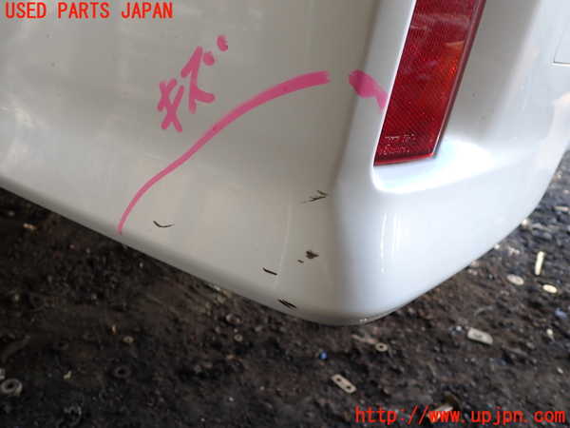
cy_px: 214
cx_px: 285
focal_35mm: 30
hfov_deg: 60.0
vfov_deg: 46.8
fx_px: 494
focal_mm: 5.4
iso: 100
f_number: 2.3
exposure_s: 1/60
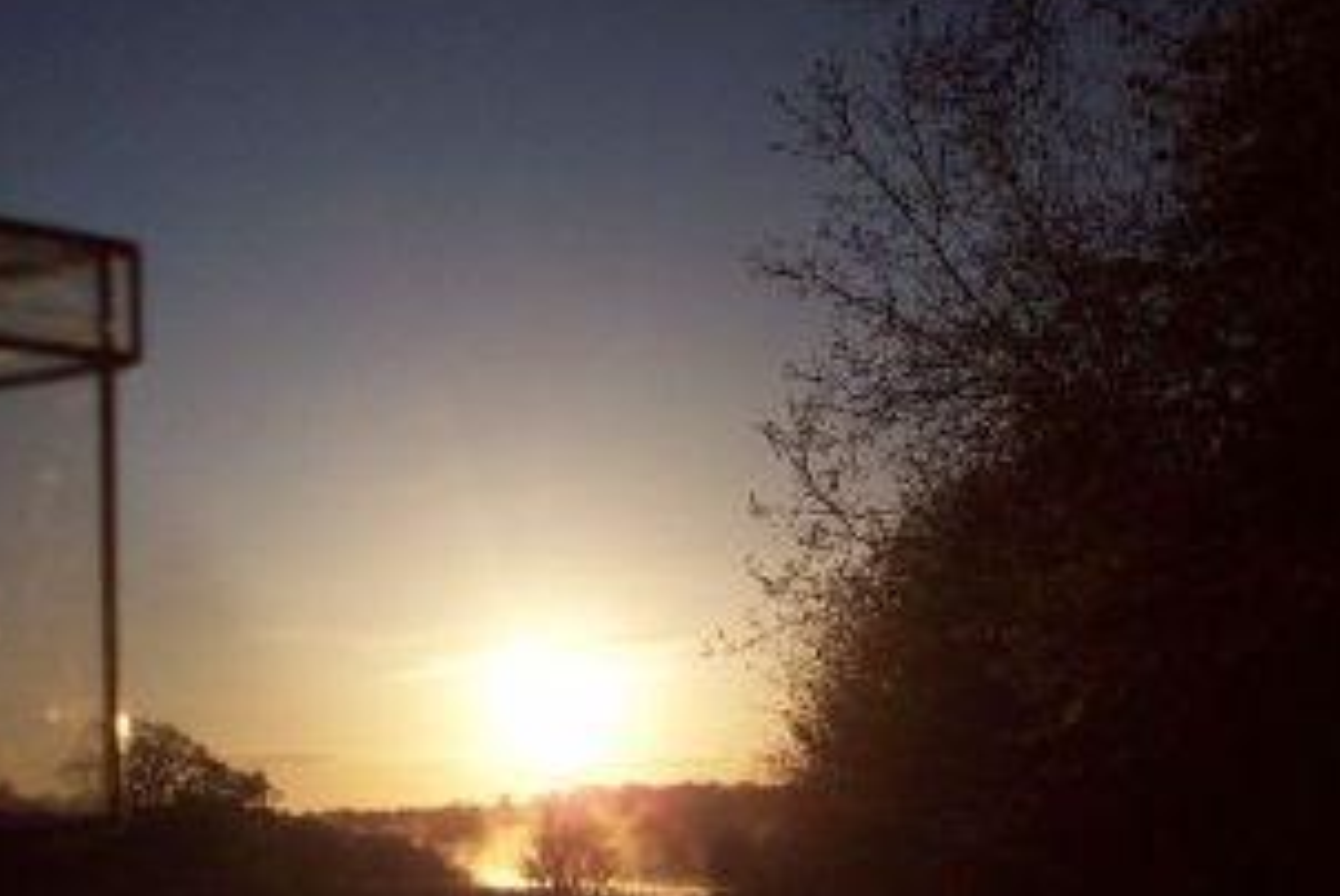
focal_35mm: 57
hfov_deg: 34.7
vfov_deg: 23.8
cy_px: 546
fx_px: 2124
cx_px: 444
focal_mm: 6.2
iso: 80
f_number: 5.6
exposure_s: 1/1401
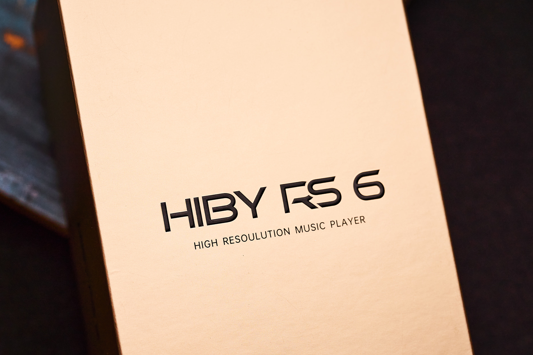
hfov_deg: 16.3
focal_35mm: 126
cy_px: 237
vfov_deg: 10.9
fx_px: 1865
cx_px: 278
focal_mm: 70
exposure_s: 1/500
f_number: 4
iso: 100
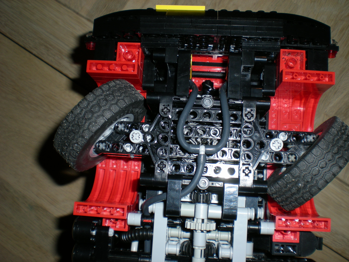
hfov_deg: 49.0
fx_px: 383
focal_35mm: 38
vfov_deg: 37.7
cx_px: 174
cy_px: 131
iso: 50
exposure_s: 1/60
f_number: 4.6
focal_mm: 6.3
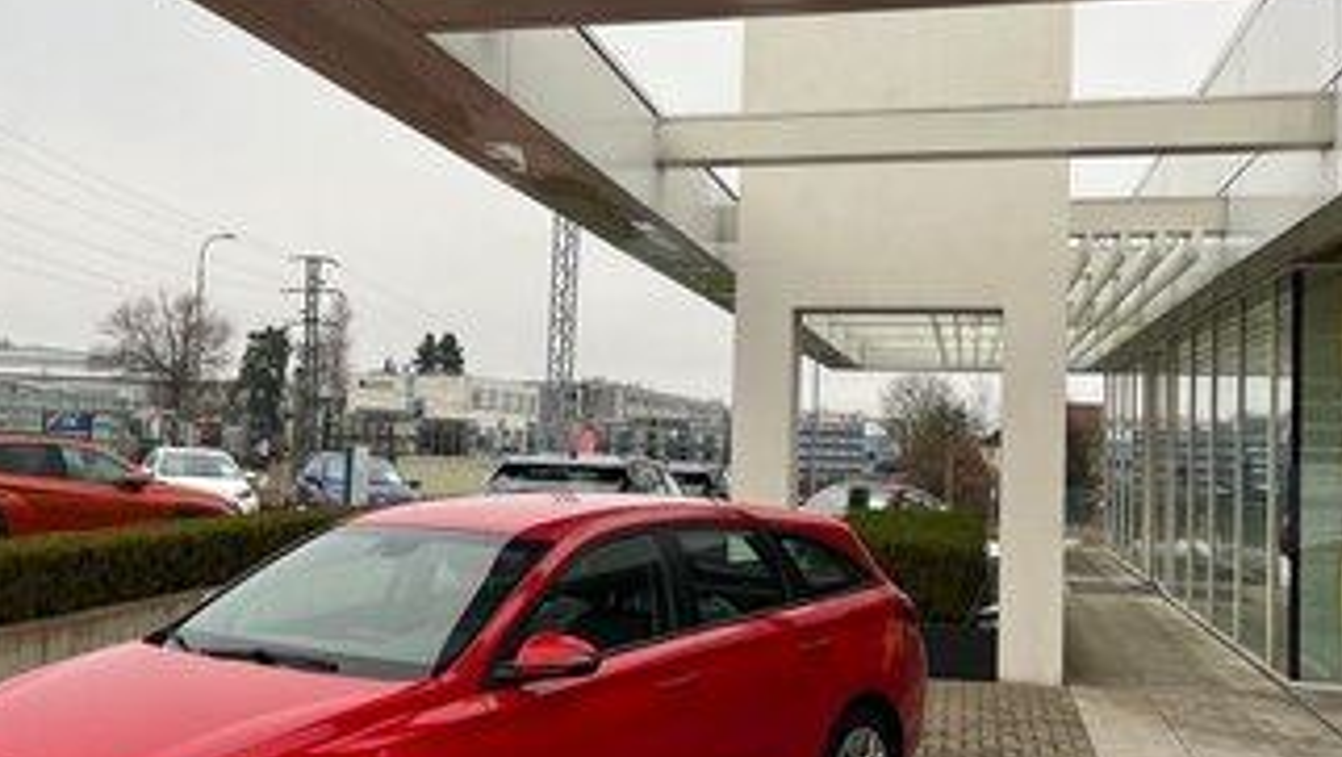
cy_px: 372
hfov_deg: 47.0
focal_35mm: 43
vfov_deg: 27.8
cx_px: 531
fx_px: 1531
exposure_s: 1/205
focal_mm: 5.1
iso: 40
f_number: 1.6
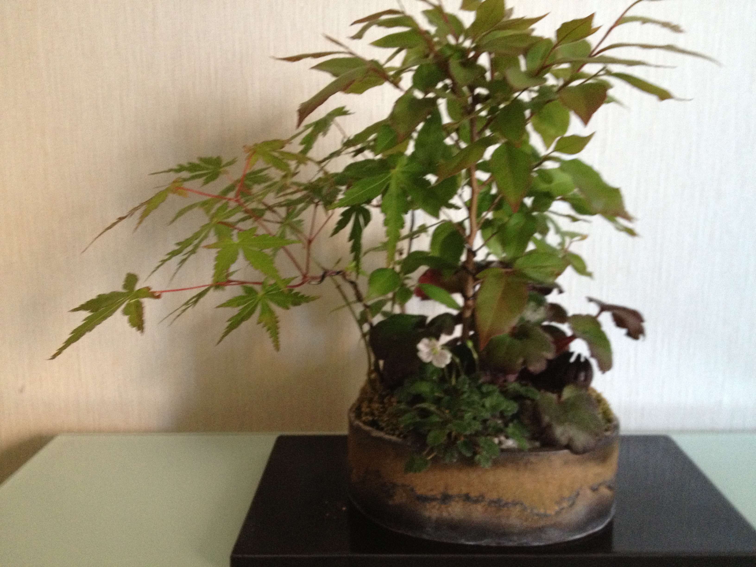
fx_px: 764
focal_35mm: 35
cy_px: 284
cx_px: 378
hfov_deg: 52.6
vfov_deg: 40.7
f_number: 2.4
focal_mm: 4.28
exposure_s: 1/20
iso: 250
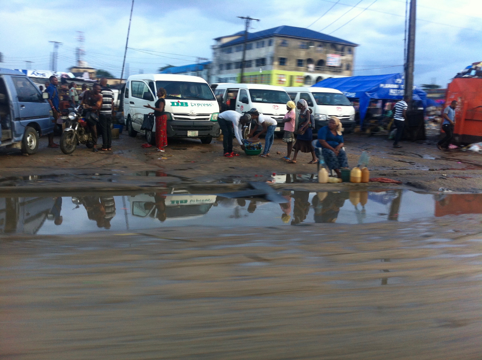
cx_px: 241
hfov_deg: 52.7
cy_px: 180
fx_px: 487
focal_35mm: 35
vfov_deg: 40.6
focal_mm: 3.85
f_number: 2.8
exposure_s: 1/40
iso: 100
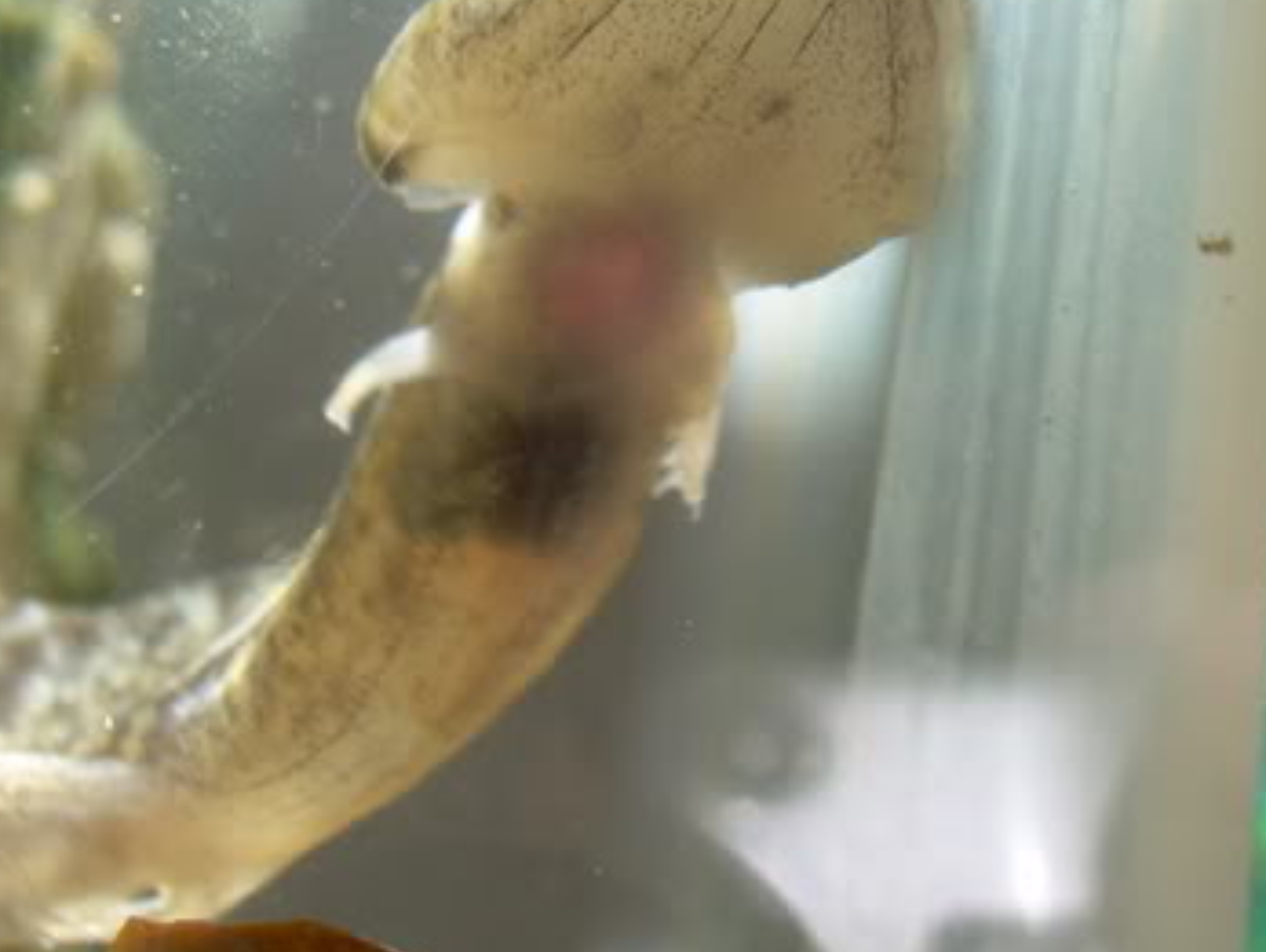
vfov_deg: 20.9
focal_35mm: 70
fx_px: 2563
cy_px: 266
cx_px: 584
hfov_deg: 27.7
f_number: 4.6
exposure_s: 1/177
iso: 50
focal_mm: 6.3
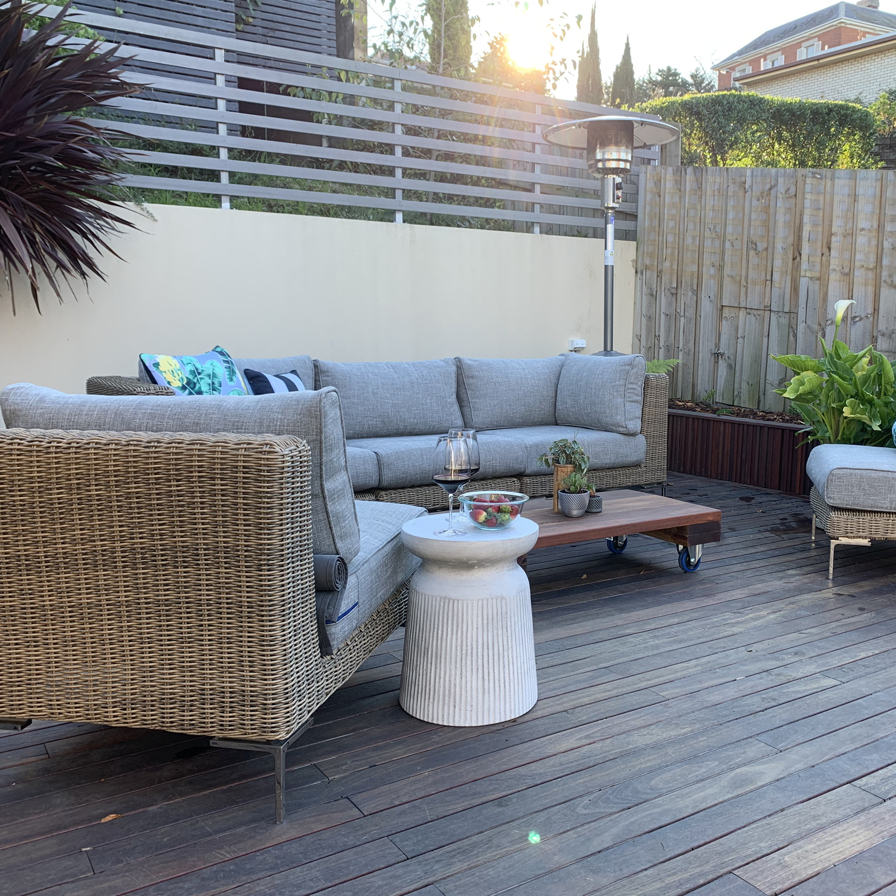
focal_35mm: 31
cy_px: 450
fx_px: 908
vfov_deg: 52.5
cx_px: 526
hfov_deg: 52.3
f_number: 1.8
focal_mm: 4.25
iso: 25
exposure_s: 1/122
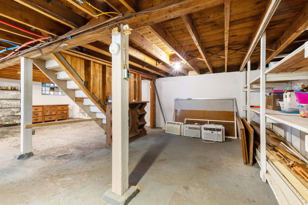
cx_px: 154
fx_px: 128
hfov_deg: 100.4
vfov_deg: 77.3
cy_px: 102
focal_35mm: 15
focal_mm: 10
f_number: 8
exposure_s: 2.5
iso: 64
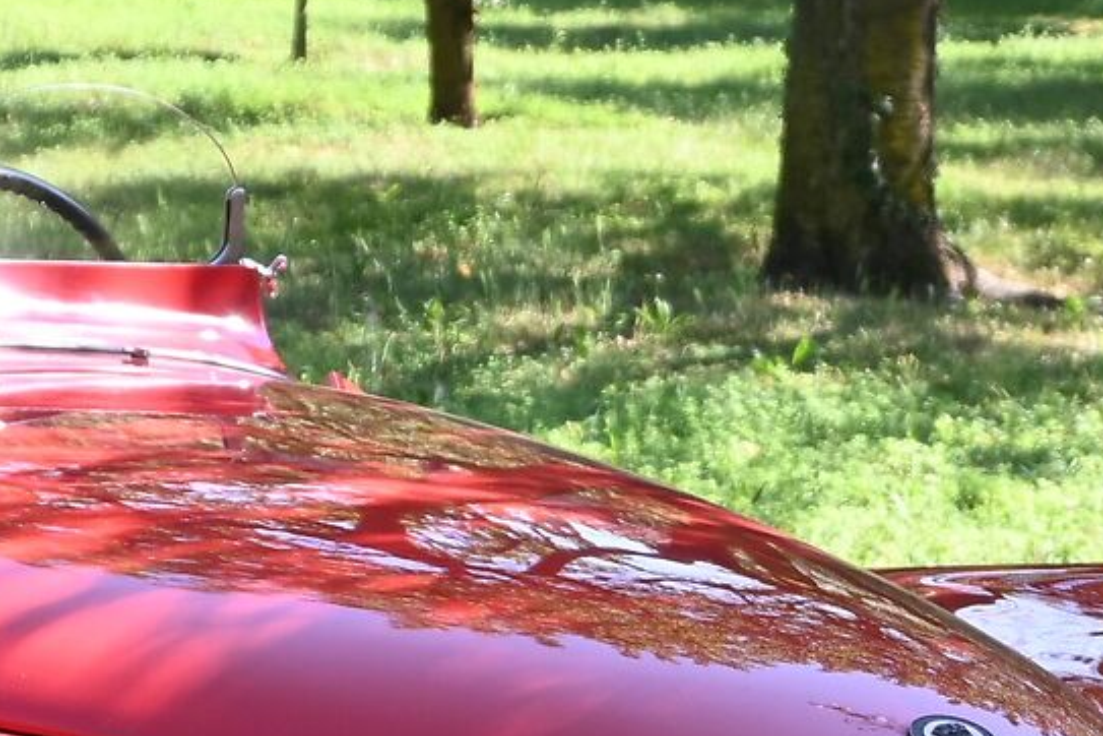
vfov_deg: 7.1
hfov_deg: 10.7
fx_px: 5889
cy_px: 982
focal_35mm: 192
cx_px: 416
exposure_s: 1/250
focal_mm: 29
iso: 200
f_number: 5.6
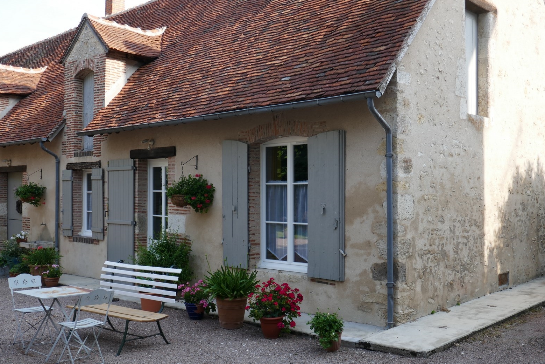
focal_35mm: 38
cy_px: 186
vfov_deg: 35.1
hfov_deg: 50.7
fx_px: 575
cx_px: 277
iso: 125
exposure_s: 1/320
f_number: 3.5
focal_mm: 13.4
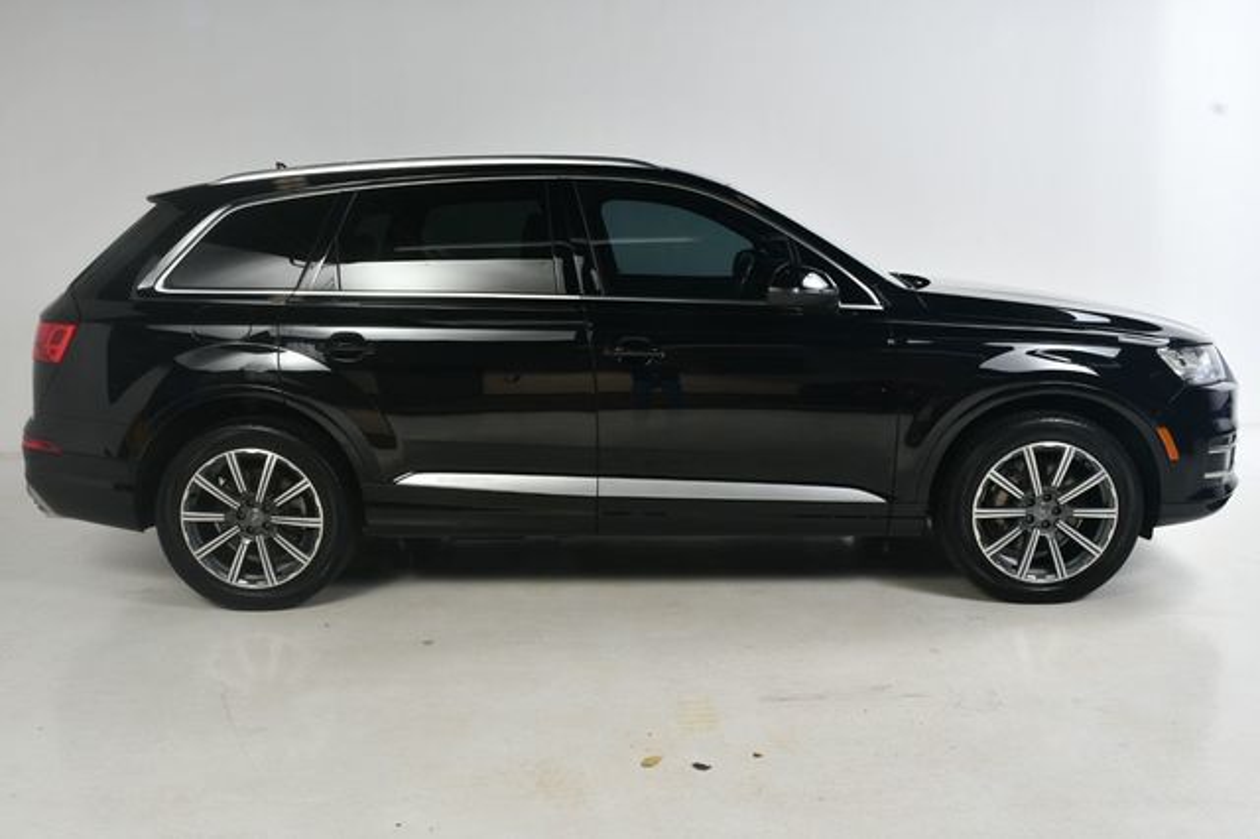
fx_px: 1154
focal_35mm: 33
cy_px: 420
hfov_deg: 57.2
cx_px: 630
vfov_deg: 39.9
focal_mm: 22
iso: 100
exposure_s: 1/160
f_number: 11
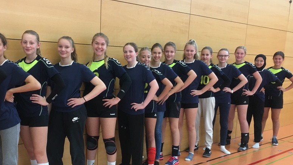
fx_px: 326
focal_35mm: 42
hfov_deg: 48.0
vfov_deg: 28.0
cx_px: 115
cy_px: 122
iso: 125
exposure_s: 1/33
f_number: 2.2
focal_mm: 4.15
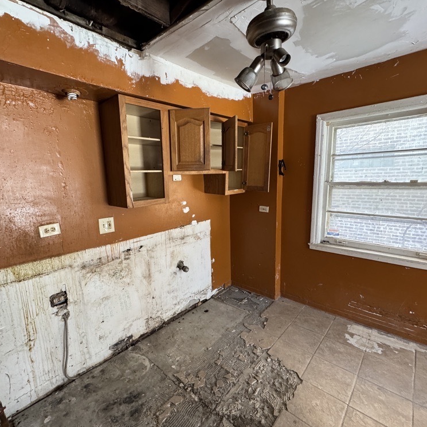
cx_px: 193
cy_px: 214
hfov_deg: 83.7
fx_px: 237
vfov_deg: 84.0
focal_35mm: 17
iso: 320
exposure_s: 1/69
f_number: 2.2
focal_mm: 2.22
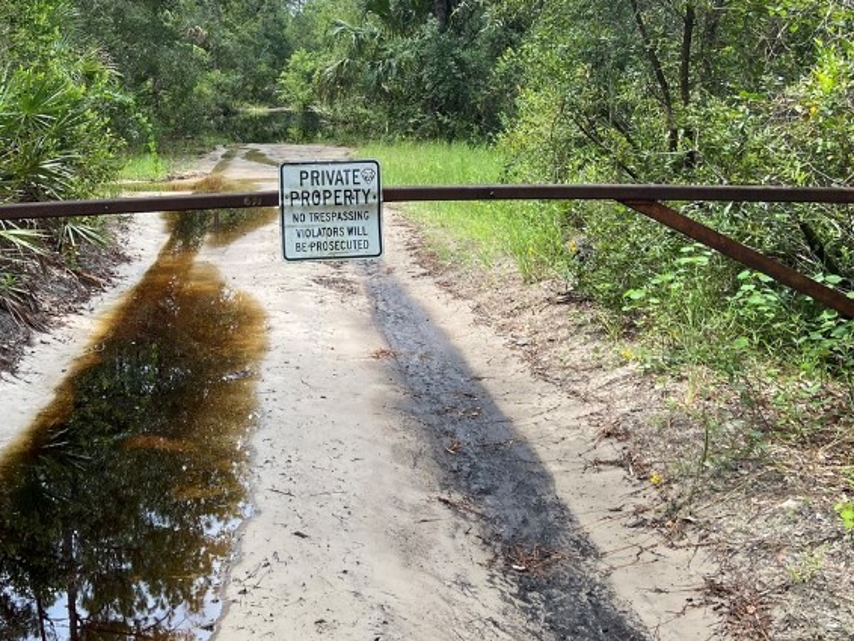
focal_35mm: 47
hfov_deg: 40.2
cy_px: 161
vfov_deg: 30.4
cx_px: 323
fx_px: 1160
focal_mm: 4.25
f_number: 1.8
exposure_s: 1/898
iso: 32
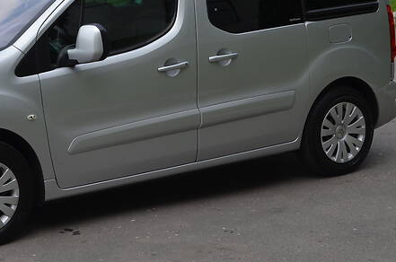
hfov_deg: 20.7
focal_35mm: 98
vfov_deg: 13.8
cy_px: 58
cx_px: 93
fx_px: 1076
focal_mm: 36
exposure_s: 1/200
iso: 200
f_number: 7.1
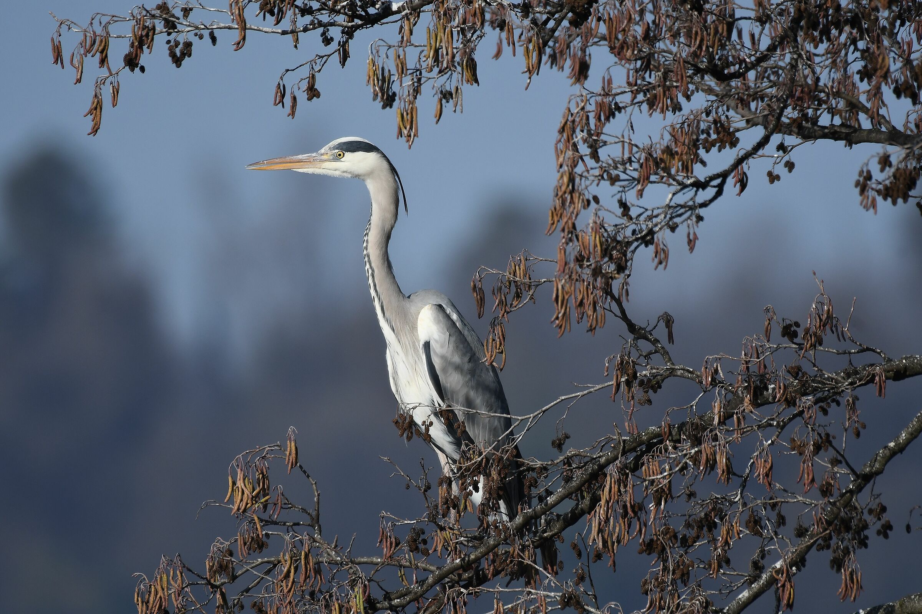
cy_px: 307
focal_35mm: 1050
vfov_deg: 1.3
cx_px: 461
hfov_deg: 2.0
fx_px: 26890
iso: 500
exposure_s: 1/2000
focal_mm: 700
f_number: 8
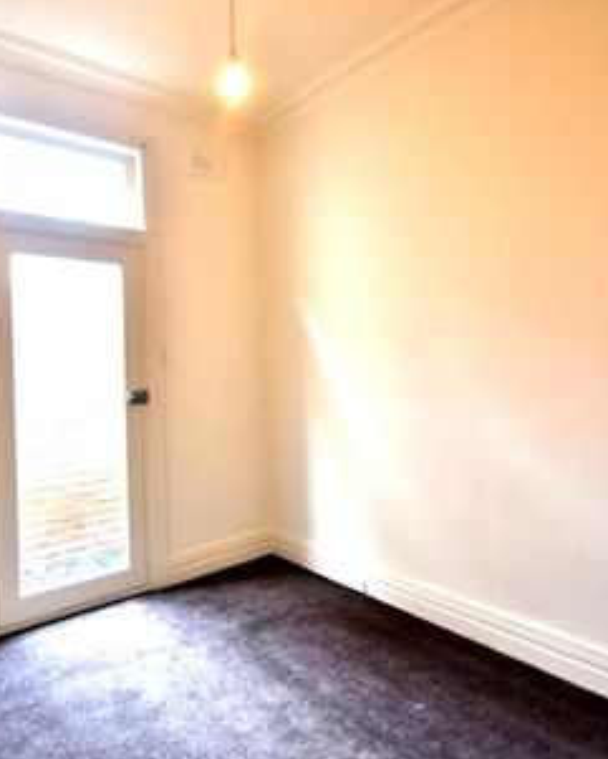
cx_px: 295
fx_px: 495
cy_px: 369
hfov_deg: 63.1
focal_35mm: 22
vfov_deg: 75.0
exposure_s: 1/60
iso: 500
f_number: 3.5
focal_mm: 10
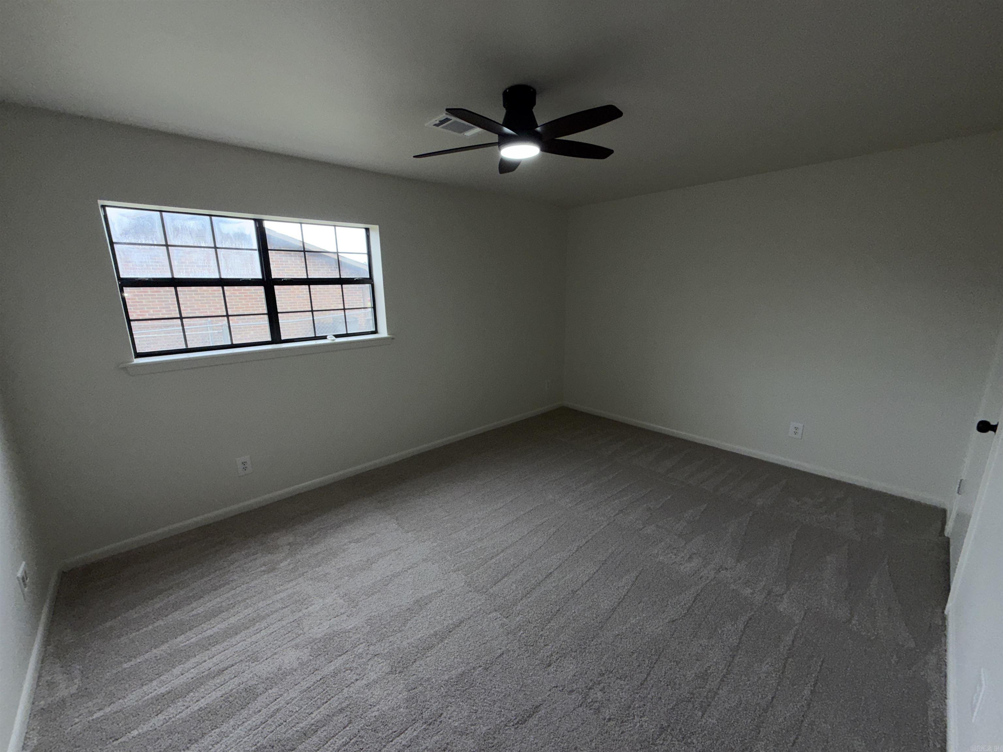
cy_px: 376
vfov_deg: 85.7
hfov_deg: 102.1
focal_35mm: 14
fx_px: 406
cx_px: 502
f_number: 2.2
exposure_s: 1/121
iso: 25
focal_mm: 2.22
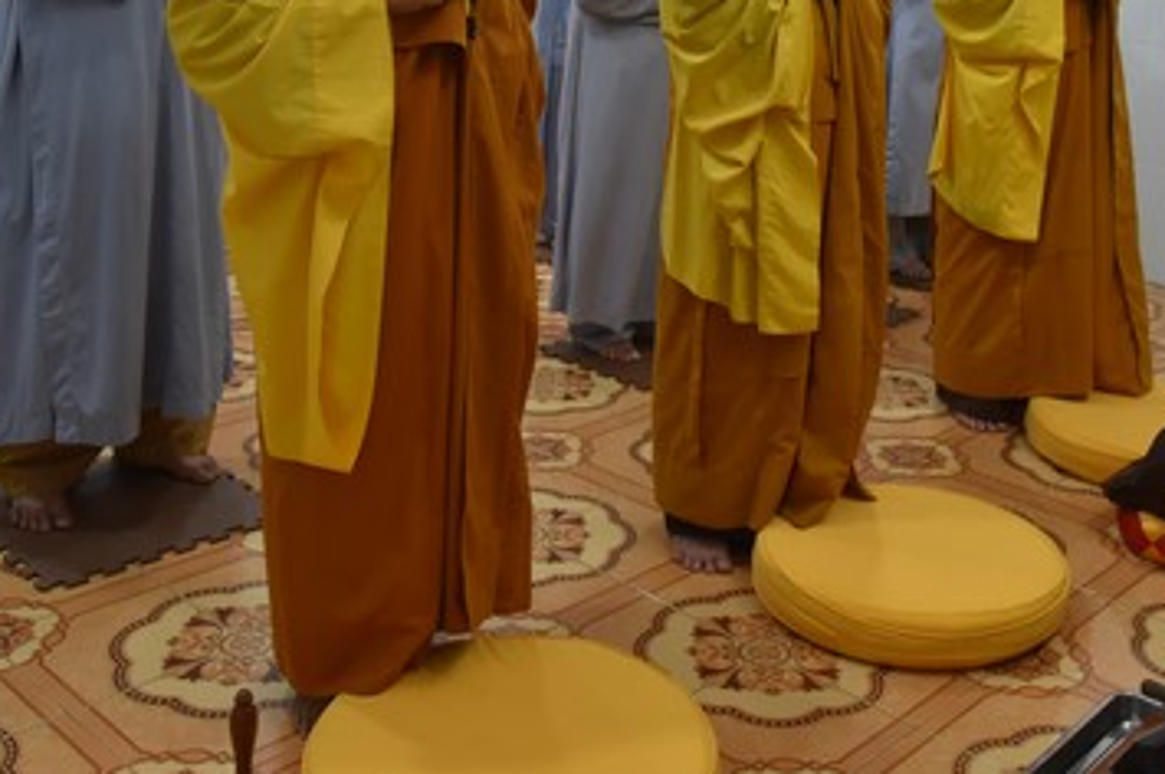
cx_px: 706
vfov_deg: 29.1
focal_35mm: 44
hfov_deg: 44.3
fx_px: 1423
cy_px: 66
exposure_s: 1/125
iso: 1600
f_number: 5.6
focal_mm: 24
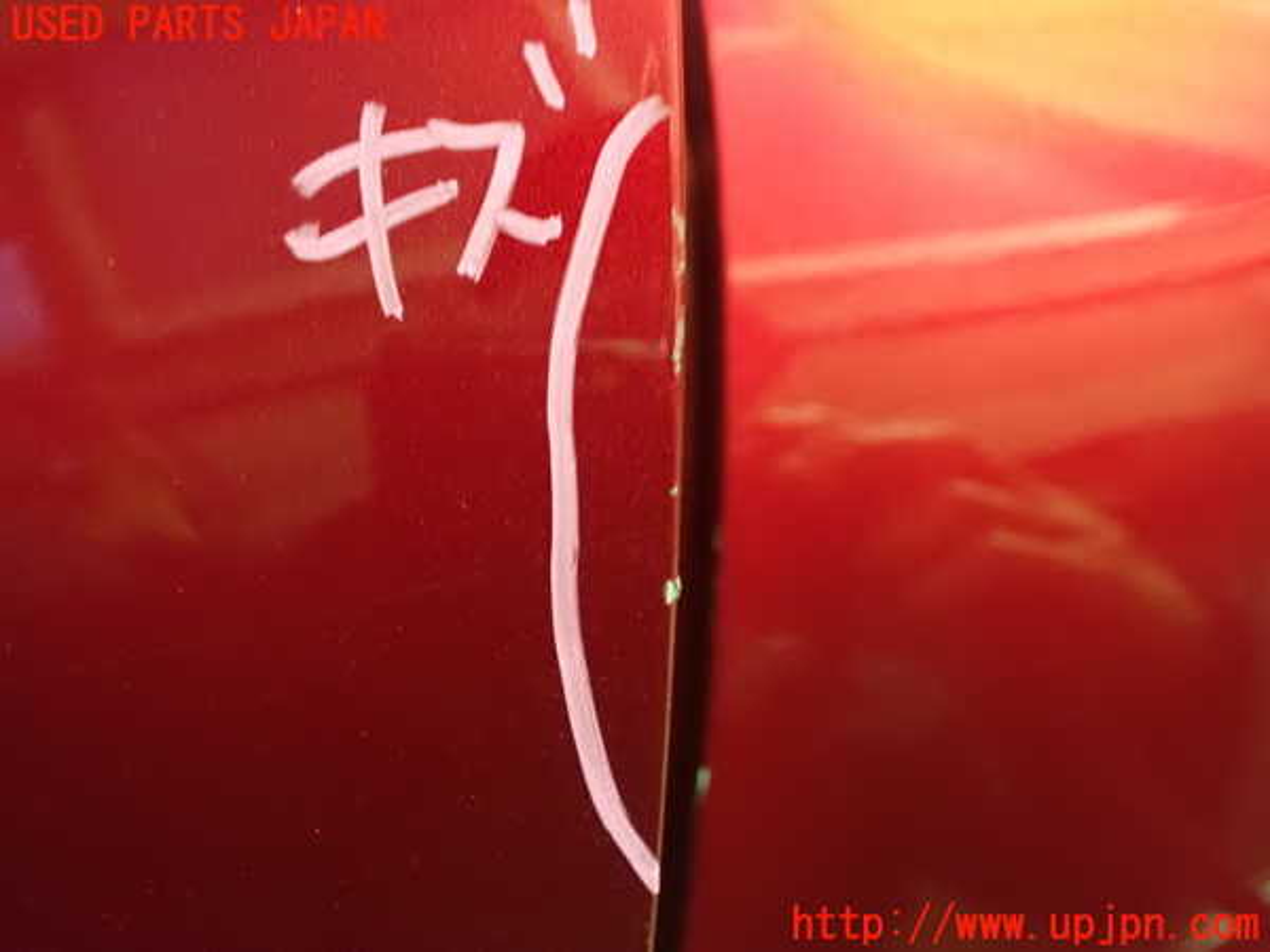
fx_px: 1101
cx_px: 635
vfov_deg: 46.8
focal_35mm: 30
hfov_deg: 60.0
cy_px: 476
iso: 1600
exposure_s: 1/20
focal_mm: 5.4
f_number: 2.3
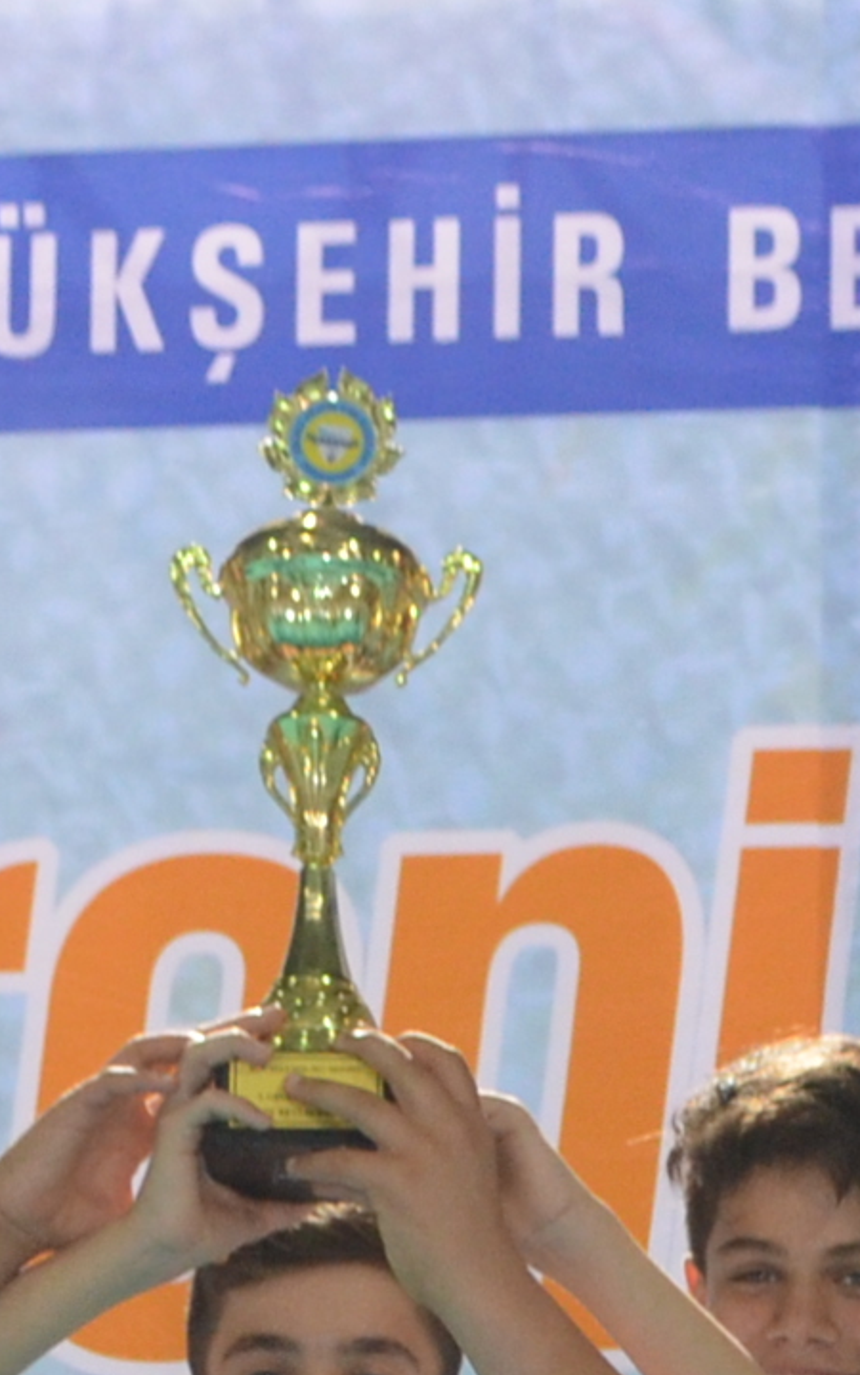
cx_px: 636
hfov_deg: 9.3
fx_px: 5288
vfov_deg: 13.7
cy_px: 2253
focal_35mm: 141
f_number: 3.5
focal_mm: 18
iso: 1000
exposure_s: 1/60
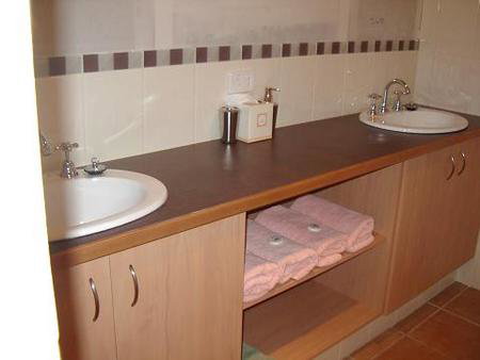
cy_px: 180
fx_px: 527
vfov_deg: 37.8
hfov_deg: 49.0
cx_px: 240
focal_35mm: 38
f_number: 2.6
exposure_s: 1/60
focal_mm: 5.8
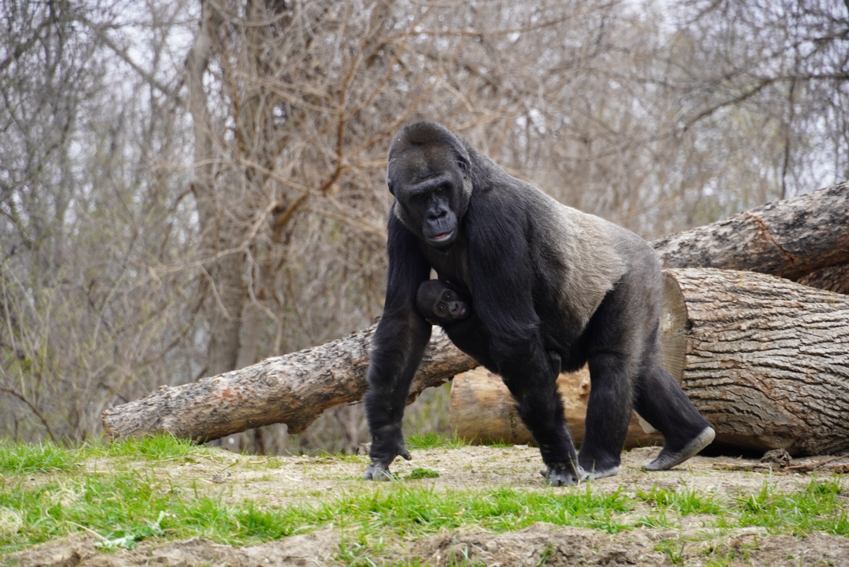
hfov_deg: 10.2
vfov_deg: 6.8
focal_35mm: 202
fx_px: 4779
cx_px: 424
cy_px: 284
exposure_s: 1/250
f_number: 5.6
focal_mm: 135
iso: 200
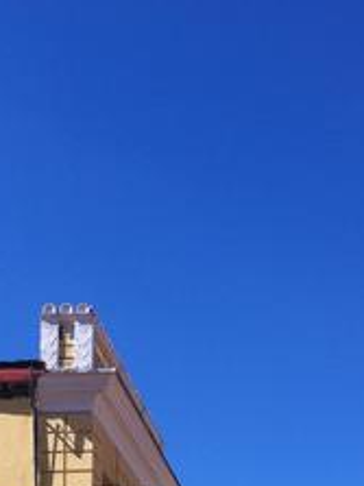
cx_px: 277
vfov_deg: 17.8
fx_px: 1474
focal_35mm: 105
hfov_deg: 14.0
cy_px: 579
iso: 80
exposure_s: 1/1160
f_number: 2.8
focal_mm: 3.85
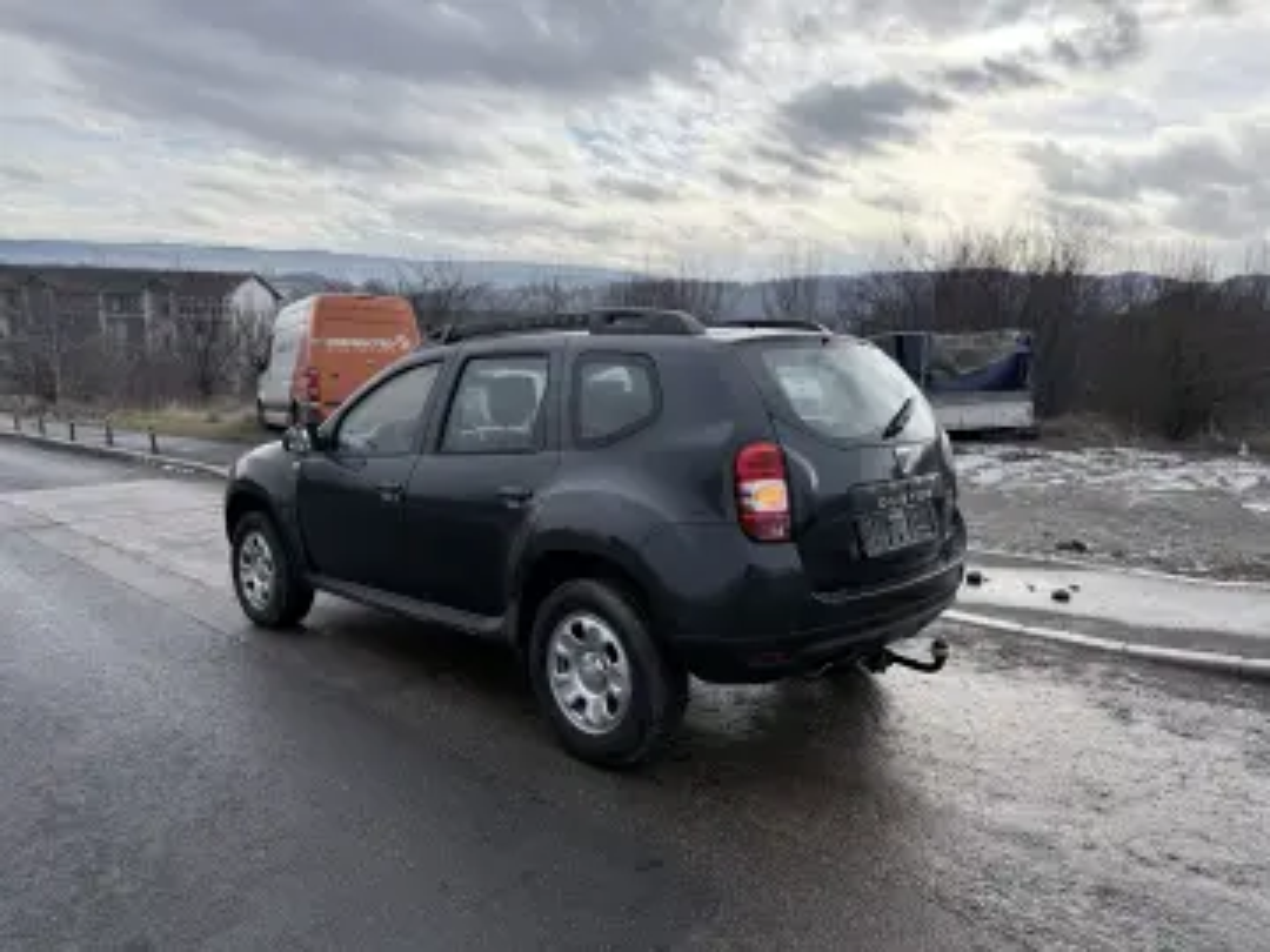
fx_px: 881
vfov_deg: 56.8
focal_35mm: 24
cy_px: 476
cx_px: 635
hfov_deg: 71.6
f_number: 1.78
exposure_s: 1/4673
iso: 100
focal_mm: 6.76
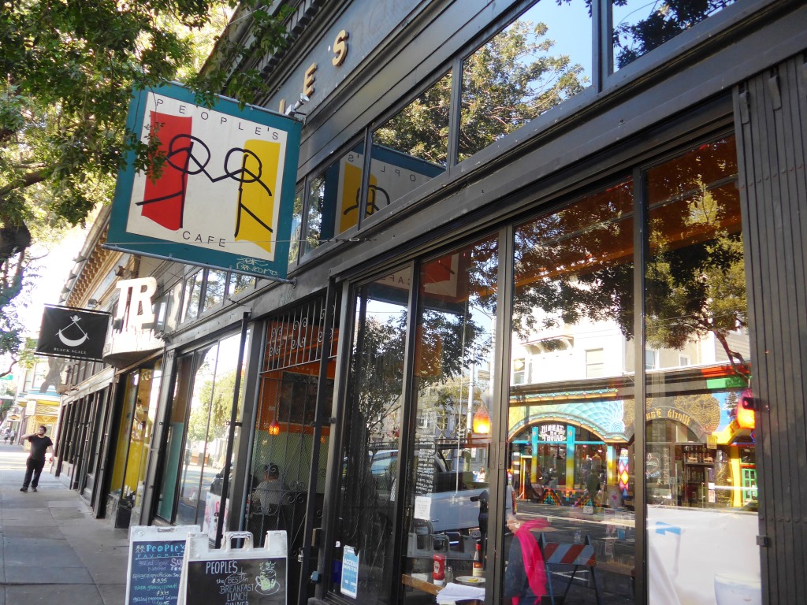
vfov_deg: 48.2
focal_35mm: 29
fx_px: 676
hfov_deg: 61.7
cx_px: 404
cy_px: 302
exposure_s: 1/200
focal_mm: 6
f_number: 2.2
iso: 160
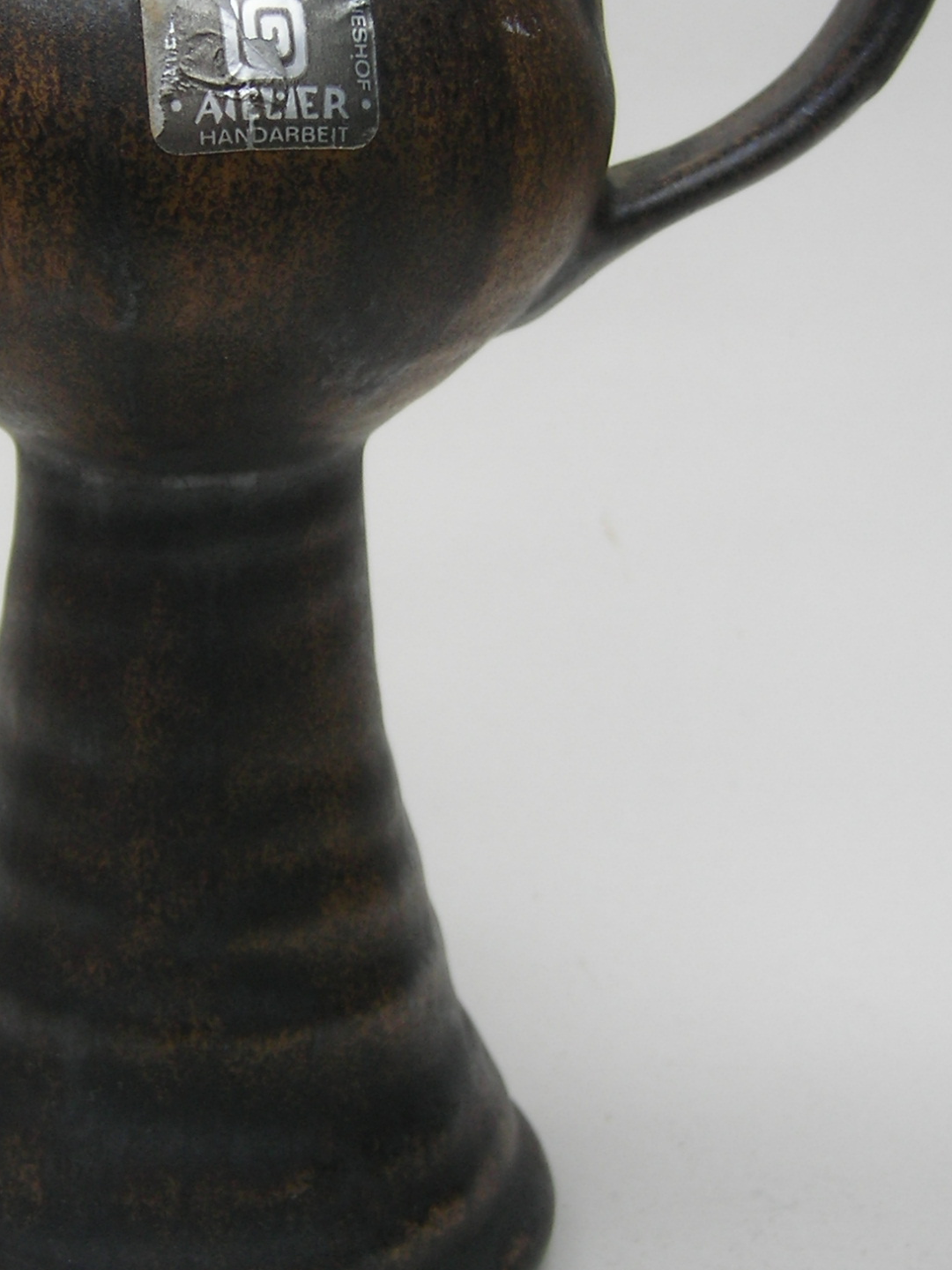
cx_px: 154
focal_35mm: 64
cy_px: 338
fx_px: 2347
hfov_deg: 22.5
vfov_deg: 29.8
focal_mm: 60
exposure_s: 1/60
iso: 64
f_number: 2.8
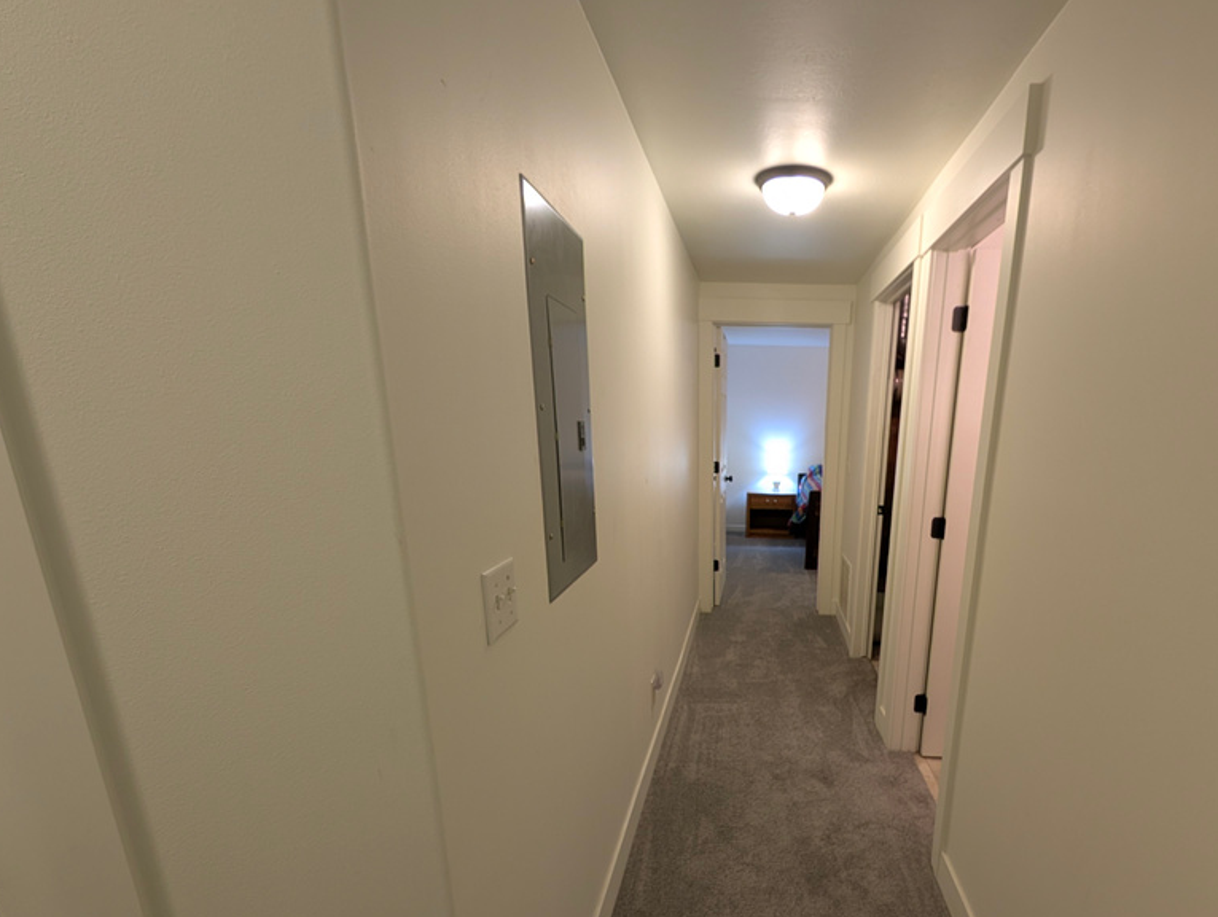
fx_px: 564
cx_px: 751
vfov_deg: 76.7
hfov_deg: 92.7
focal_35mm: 16
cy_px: 581
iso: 61
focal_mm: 2.23
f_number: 1.95
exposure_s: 1/24
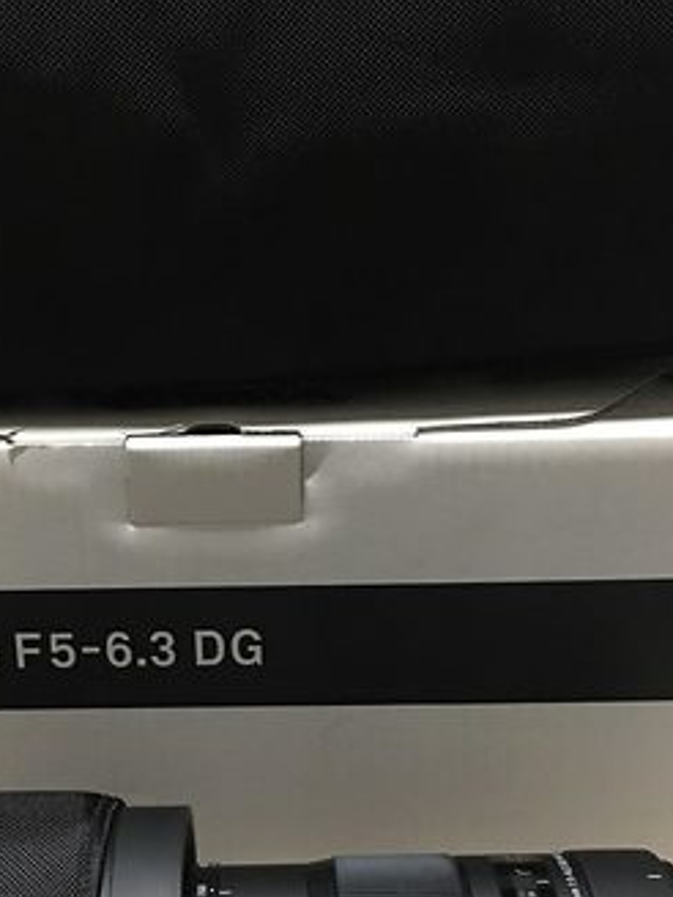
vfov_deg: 35.8
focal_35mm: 53
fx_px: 1374
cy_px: 607
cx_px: 246
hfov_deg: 27.4
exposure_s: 1/8
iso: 160
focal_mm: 4.15
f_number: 2.2
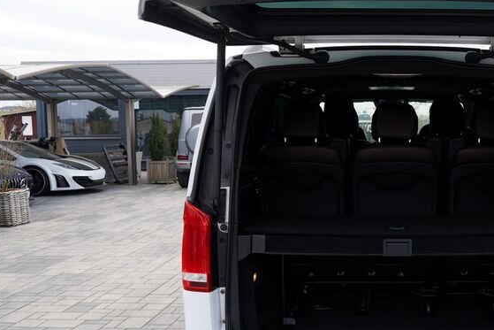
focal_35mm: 44
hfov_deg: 42.3
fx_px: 604
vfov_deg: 30.5
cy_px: 188
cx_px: 404
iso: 100
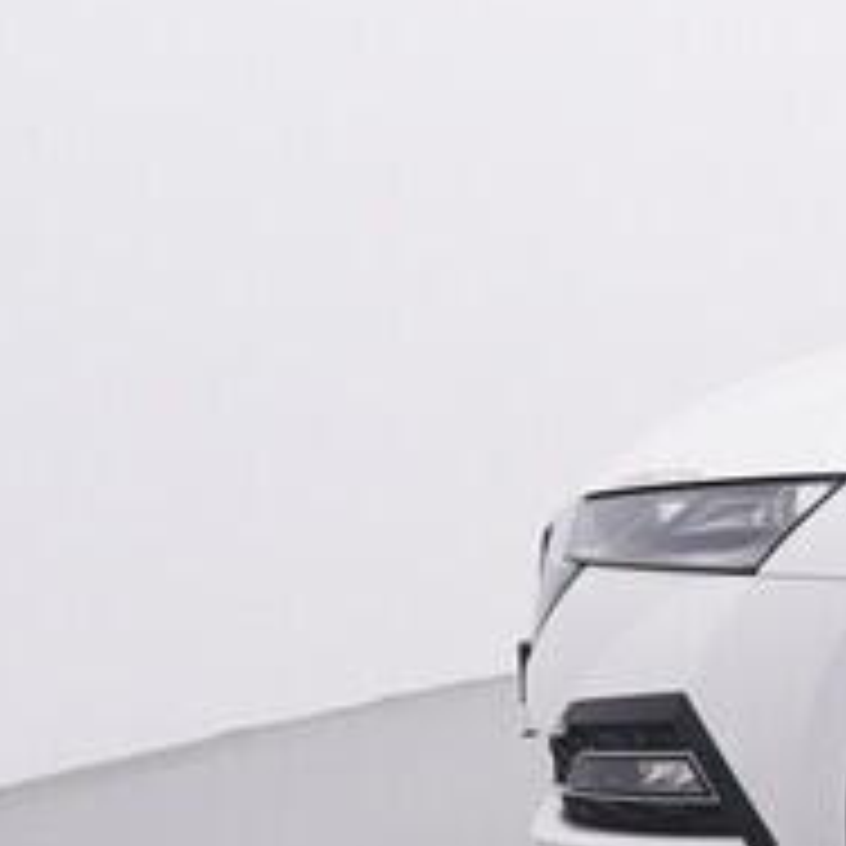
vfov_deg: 16.6
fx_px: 2884
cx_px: 2002
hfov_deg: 12.9
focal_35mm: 104
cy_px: 585
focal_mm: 15
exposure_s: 1/80
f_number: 5
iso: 200
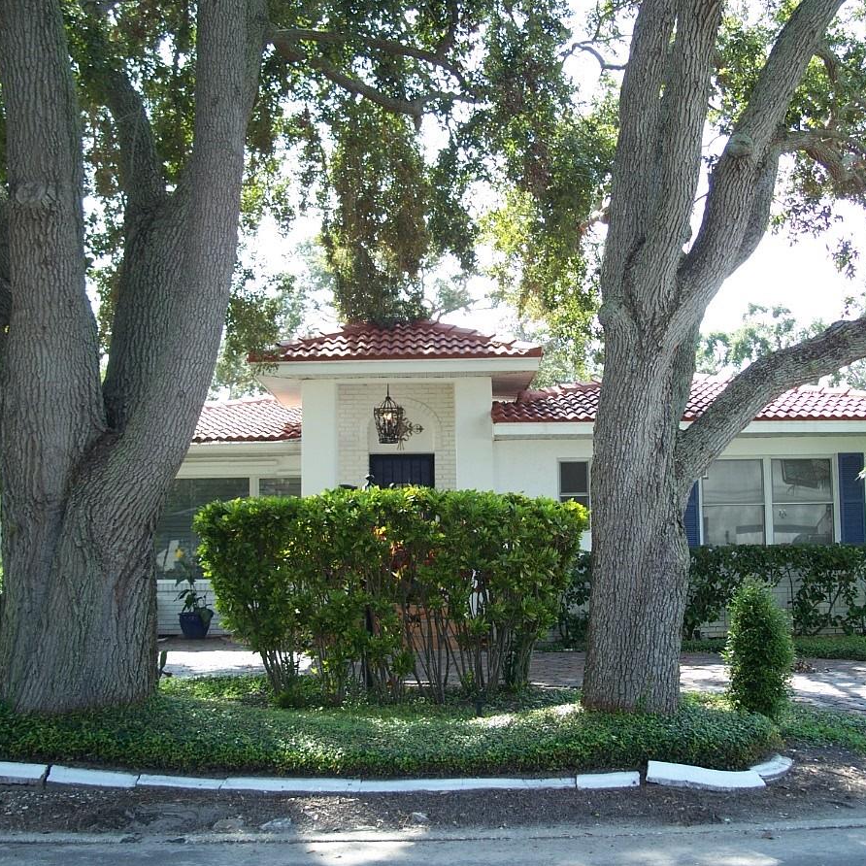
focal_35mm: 44
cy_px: 435
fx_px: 1245
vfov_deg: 38.3
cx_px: 483
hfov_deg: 38.3
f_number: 2.8
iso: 64
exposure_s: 1/125
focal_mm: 7.8
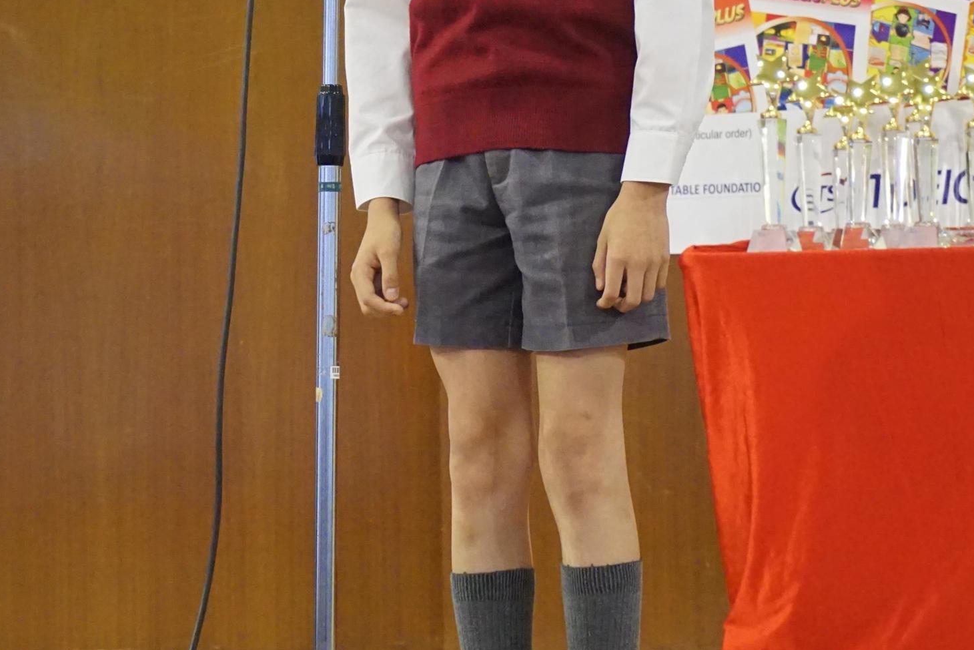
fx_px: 4086
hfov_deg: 13.6
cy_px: 41
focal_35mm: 151
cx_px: 539
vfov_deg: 9.0
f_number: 5.6
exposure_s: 1/80
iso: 3200
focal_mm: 50
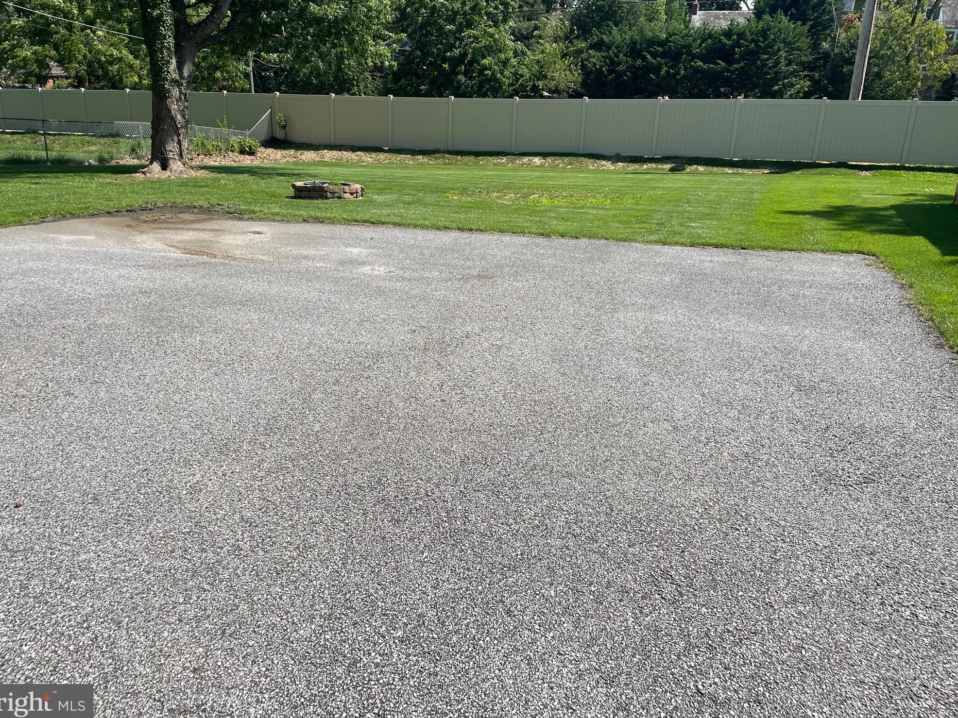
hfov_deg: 65.3
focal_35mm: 27
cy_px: 351
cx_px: 469
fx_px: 747
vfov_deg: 51.4
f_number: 1.6
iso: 32
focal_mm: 4.2
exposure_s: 1/3610
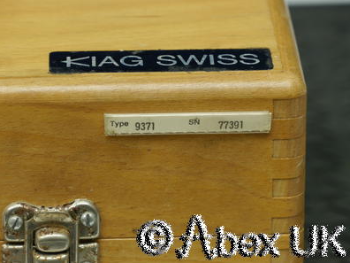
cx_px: 175
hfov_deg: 7.0
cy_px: 132
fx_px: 2861
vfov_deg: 5.3
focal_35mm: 283
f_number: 8
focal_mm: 140
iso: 400
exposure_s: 1/5
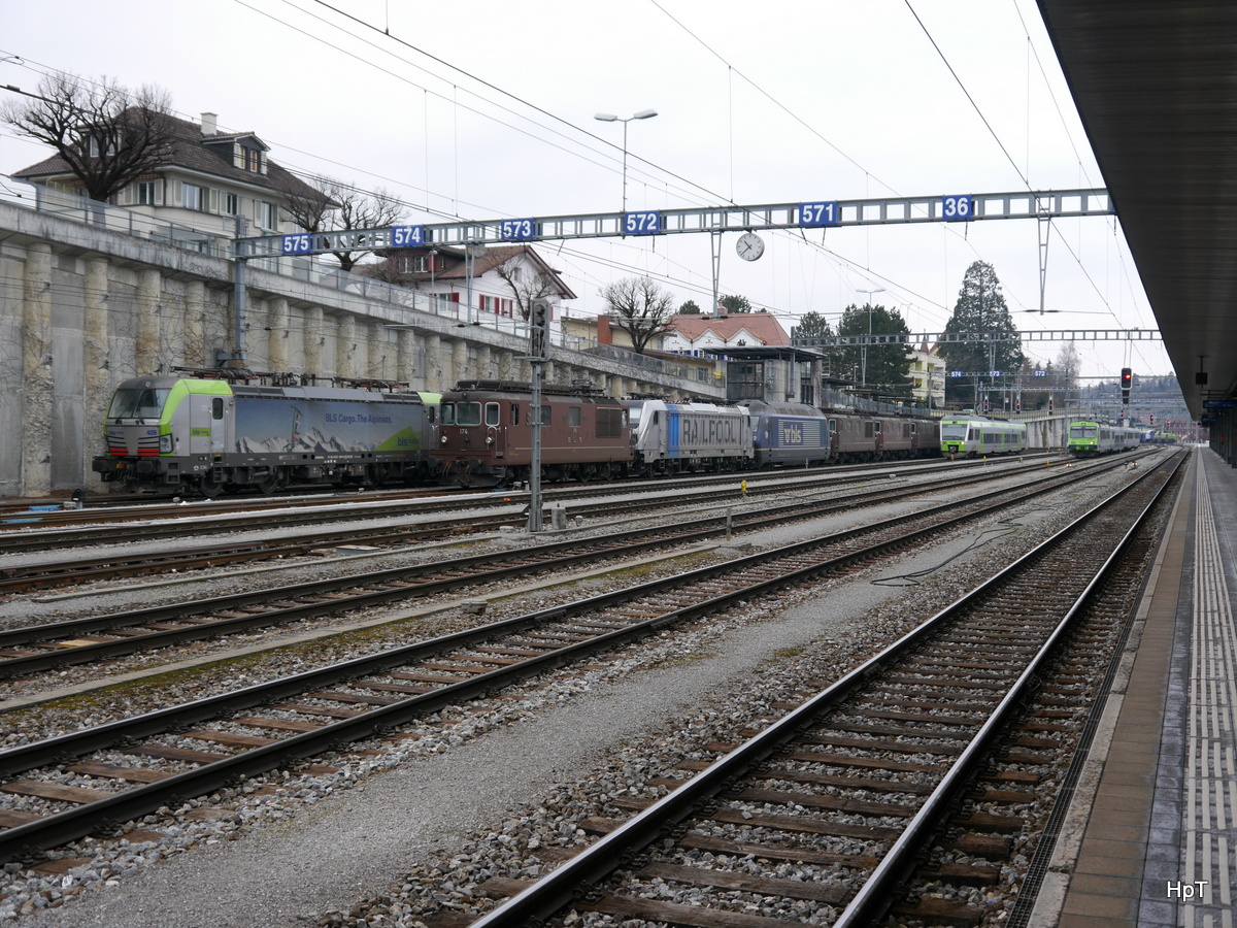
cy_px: 464
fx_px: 1429
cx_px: 618
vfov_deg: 36.0
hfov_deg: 46.8
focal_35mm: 40
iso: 160
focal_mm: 20
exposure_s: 1/125
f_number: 4.5
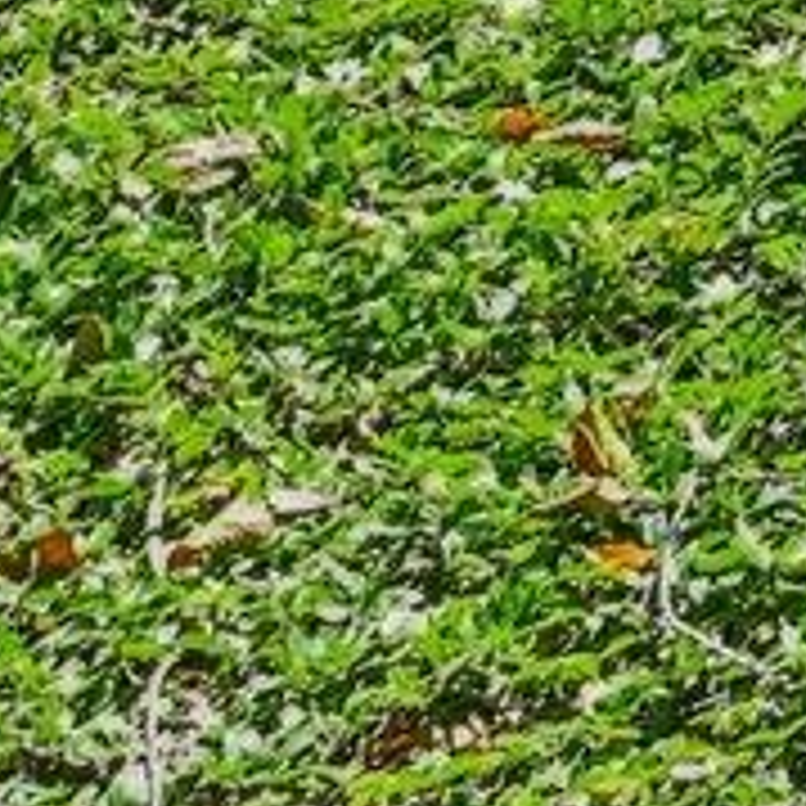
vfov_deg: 7.0
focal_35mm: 199
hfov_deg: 6.6
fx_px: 5238
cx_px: 3463
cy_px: -2242
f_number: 8
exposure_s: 1/500
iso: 800
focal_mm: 20.5
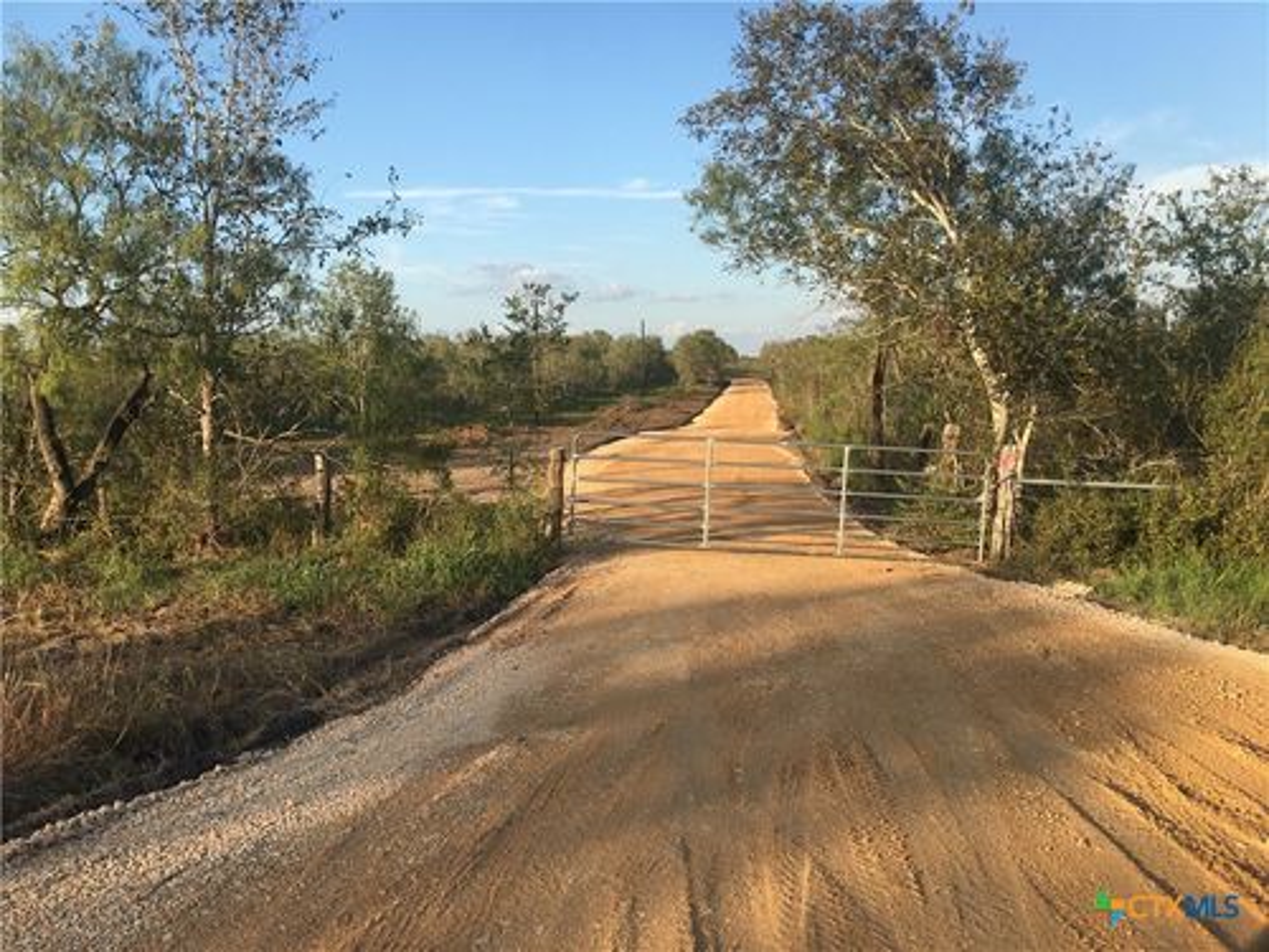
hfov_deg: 61.7
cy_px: 476
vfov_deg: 48.2
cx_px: 634
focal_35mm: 29
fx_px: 1063
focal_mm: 4.15
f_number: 2.2
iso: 25
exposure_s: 1/827
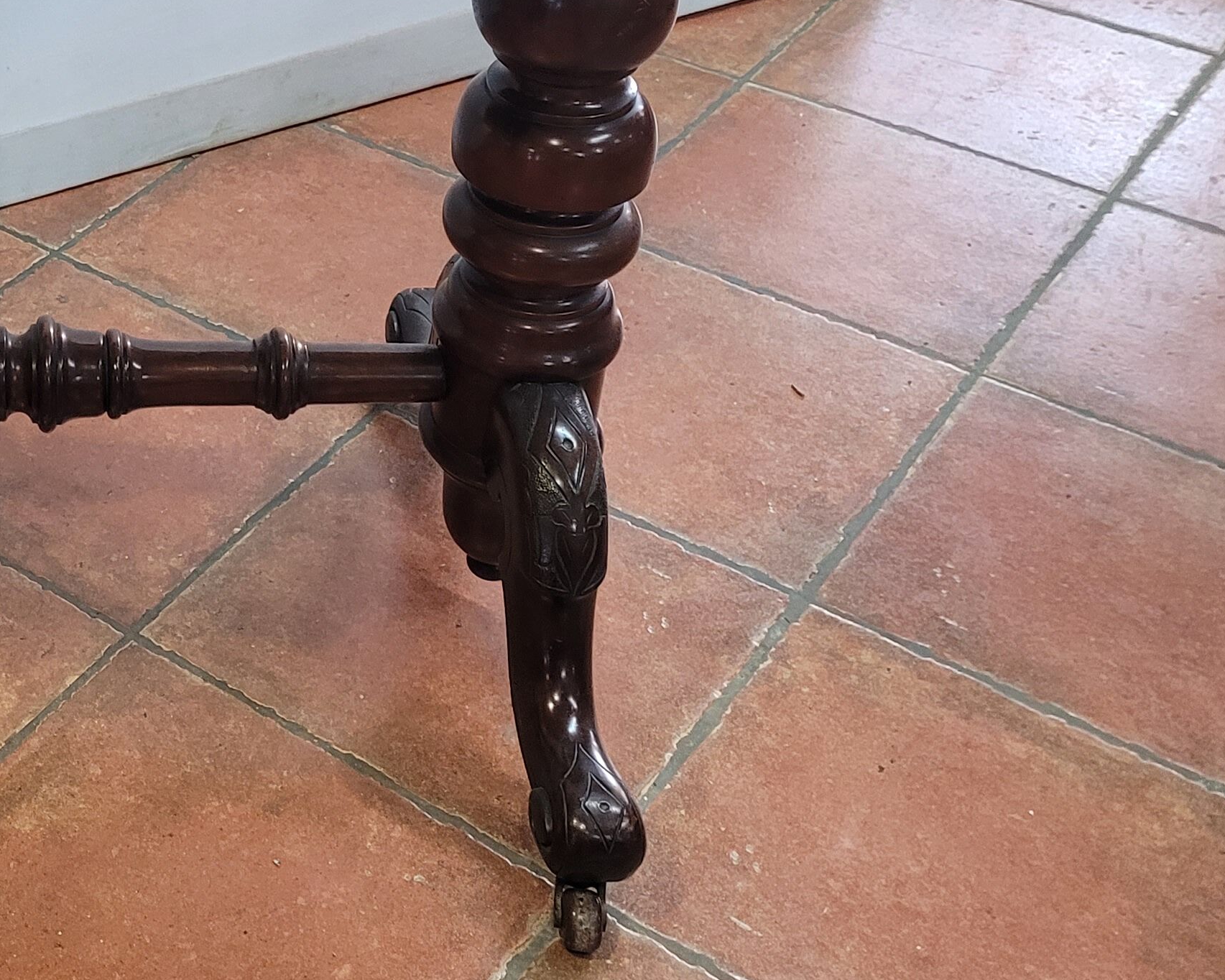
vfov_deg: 24.9
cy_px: 171
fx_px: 2175
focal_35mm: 60
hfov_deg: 29.2
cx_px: -36
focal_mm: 5.4
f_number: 1.8
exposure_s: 1/50
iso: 400
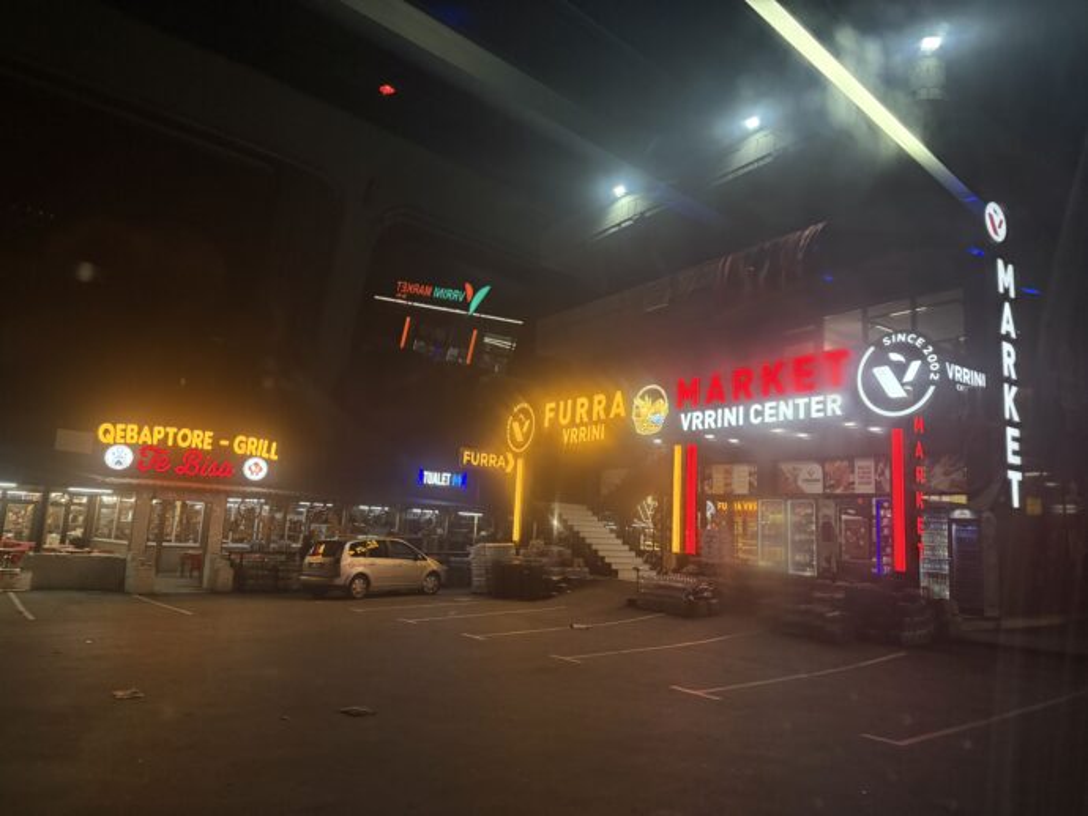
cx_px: 544
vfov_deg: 56.8
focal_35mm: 24
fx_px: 755
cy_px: 408
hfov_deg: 71.6
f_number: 1.78
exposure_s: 1/33
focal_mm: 6.76
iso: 800
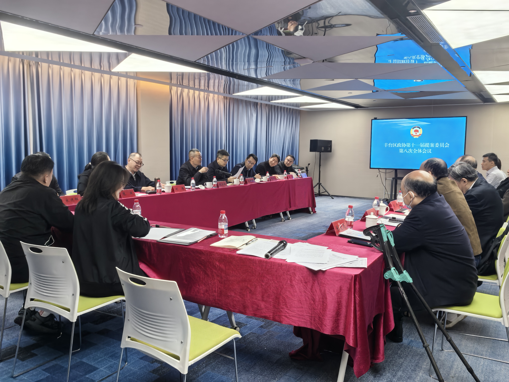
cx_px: 254
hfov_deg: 60.0
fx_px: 441
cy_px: 191
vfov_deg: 46.8
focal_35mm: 30
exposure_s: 1/100
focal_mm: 5.75
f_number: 4
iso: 250
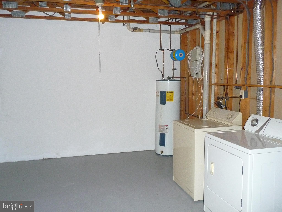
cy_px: 106
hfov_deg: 60.0
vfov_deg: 46.8
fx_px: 244
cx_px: 141
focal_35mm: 30
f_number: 3.4
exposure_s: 1/30
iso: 500
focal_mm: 5
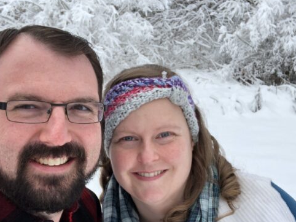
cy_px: 137
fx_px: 453
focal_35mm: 53
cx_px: 143
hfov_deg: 36.1
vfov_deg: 27.5
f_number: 2.2
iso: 20
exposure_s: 1/245
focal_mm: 2.87
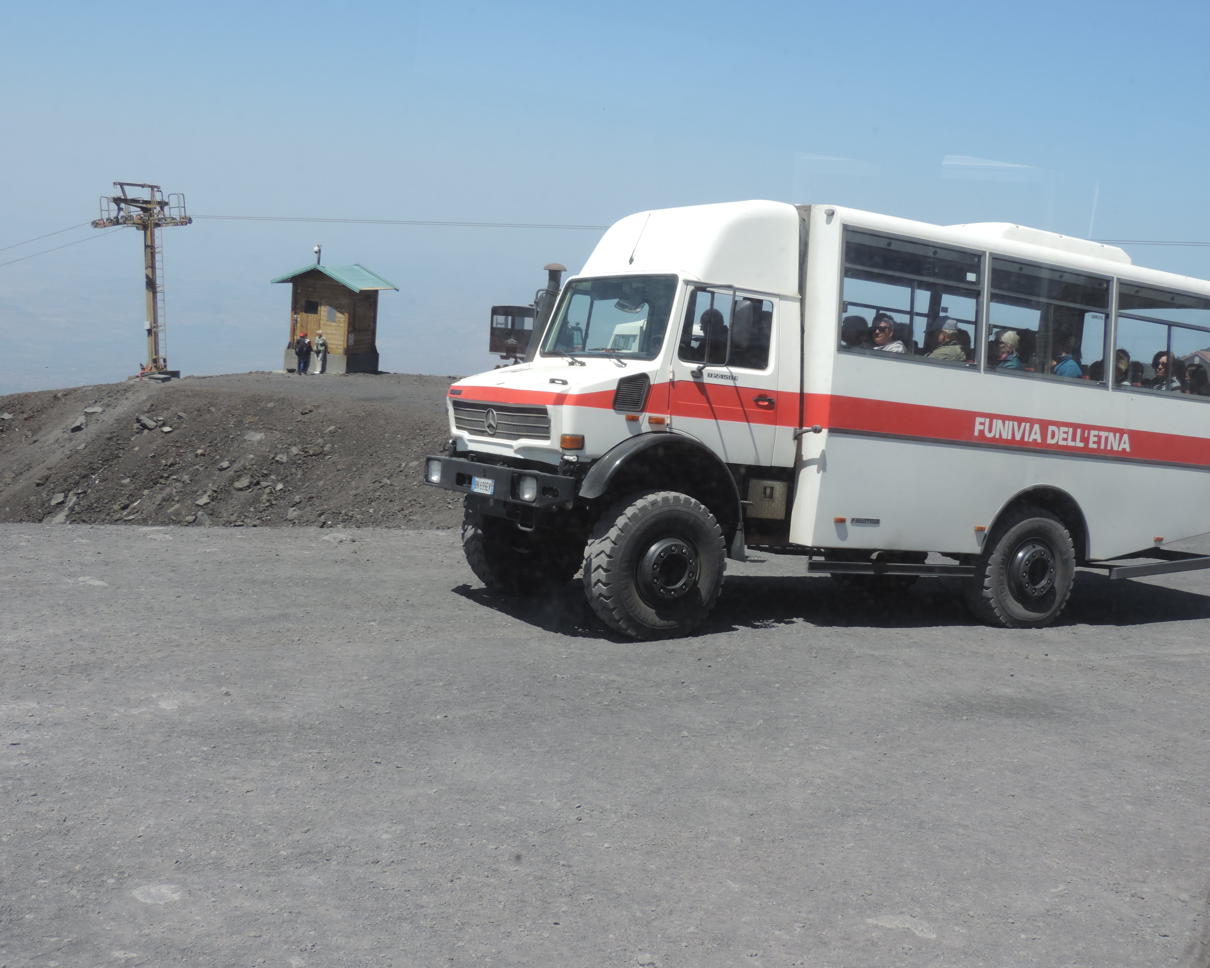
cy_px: 484
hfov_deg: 41.2
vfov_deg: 33.4
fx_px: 1611
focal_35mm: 45
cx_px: 626
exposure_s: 1/1000
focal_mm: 7.6
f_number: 3.4
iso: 80
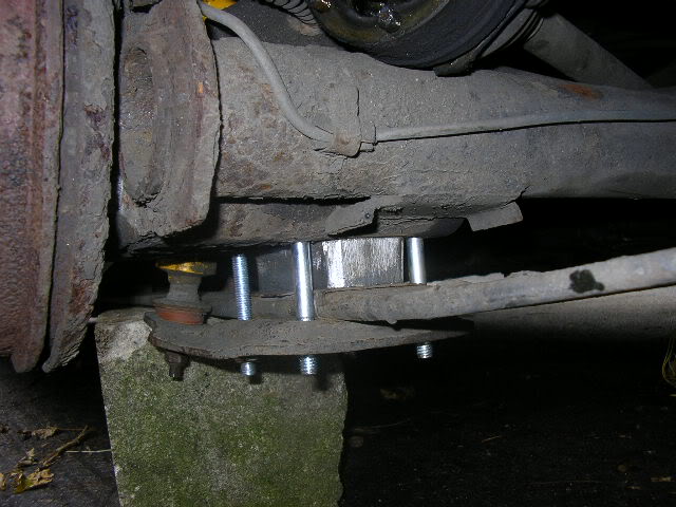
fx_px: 742
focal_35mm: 38
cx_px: 338
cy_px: 254
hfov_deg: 49.0
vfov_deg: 37.7
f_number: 2.9
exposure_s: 1/60
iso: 50
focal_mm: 5.8
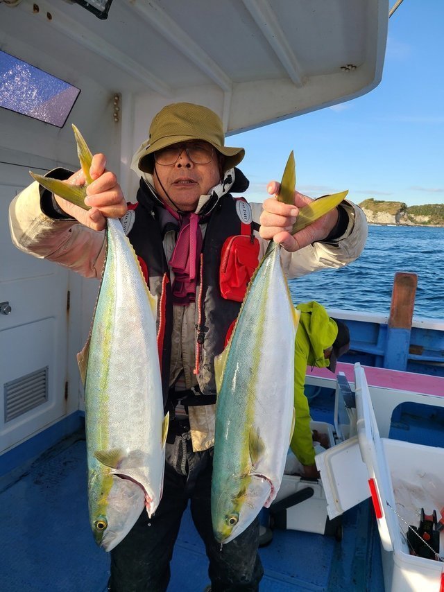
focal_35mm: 26
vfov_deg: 67.3
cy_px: 296
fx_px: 445
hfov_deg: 53.0
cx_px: 222
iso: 40
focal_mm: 5.4
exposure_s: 1/1379
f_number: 1.8
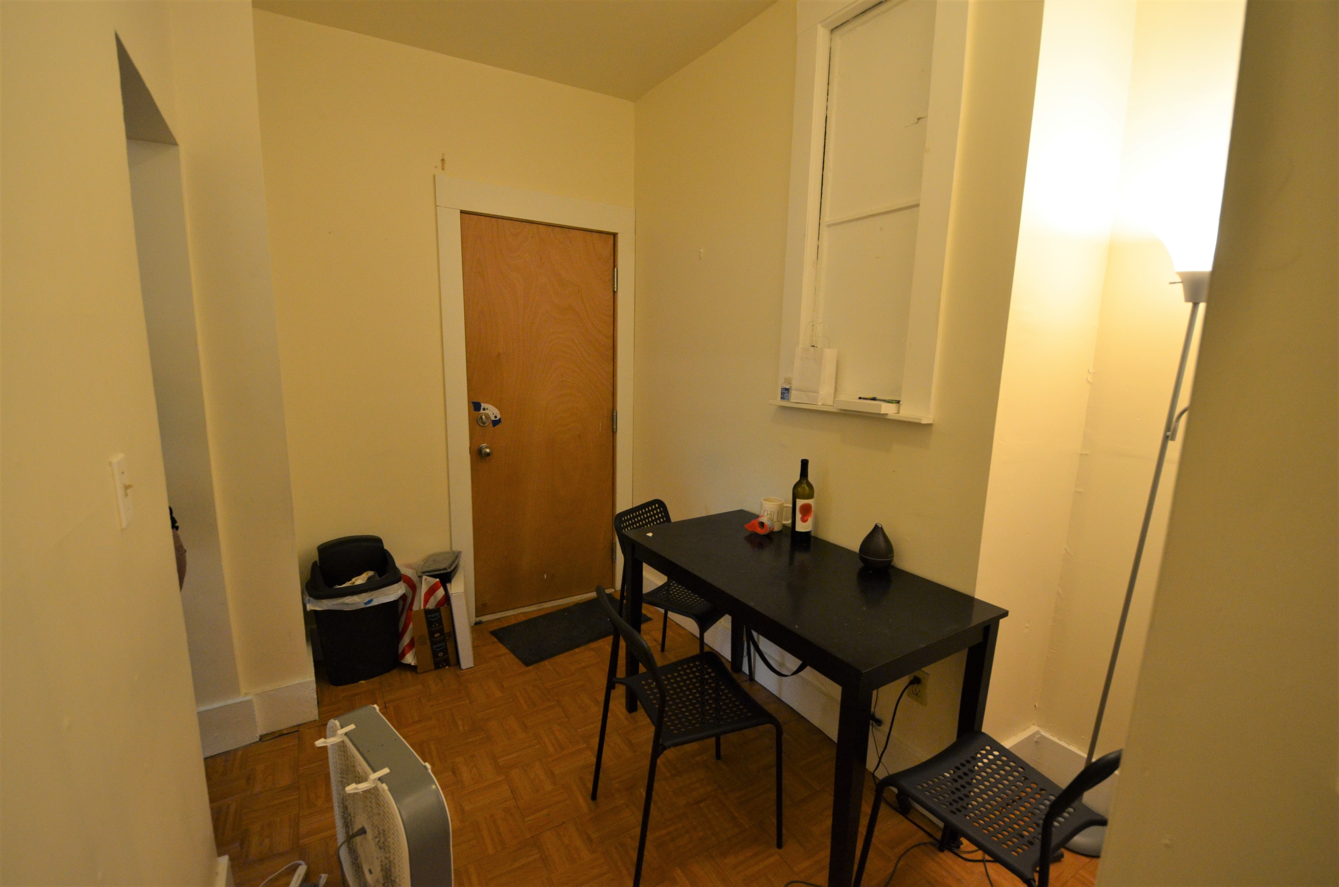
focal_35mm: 15
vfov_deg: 77.1
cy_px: 444
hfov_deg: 100.5
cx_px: 670
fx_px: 557
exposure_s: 1/80
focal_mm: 10
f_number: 4.5
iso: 1000
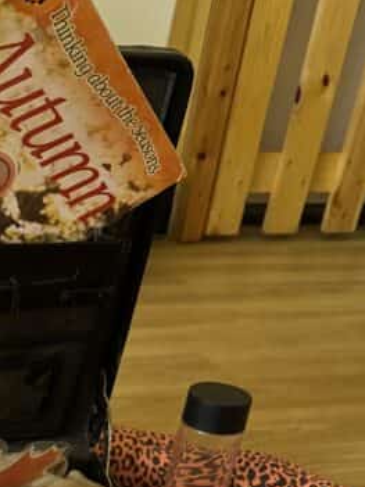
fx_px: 985
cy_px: 685
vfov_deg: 23.5
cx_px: -68
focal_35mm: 70
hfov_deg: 19.8
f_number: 1.78
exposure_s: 1/33
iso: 800
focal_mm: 6.76
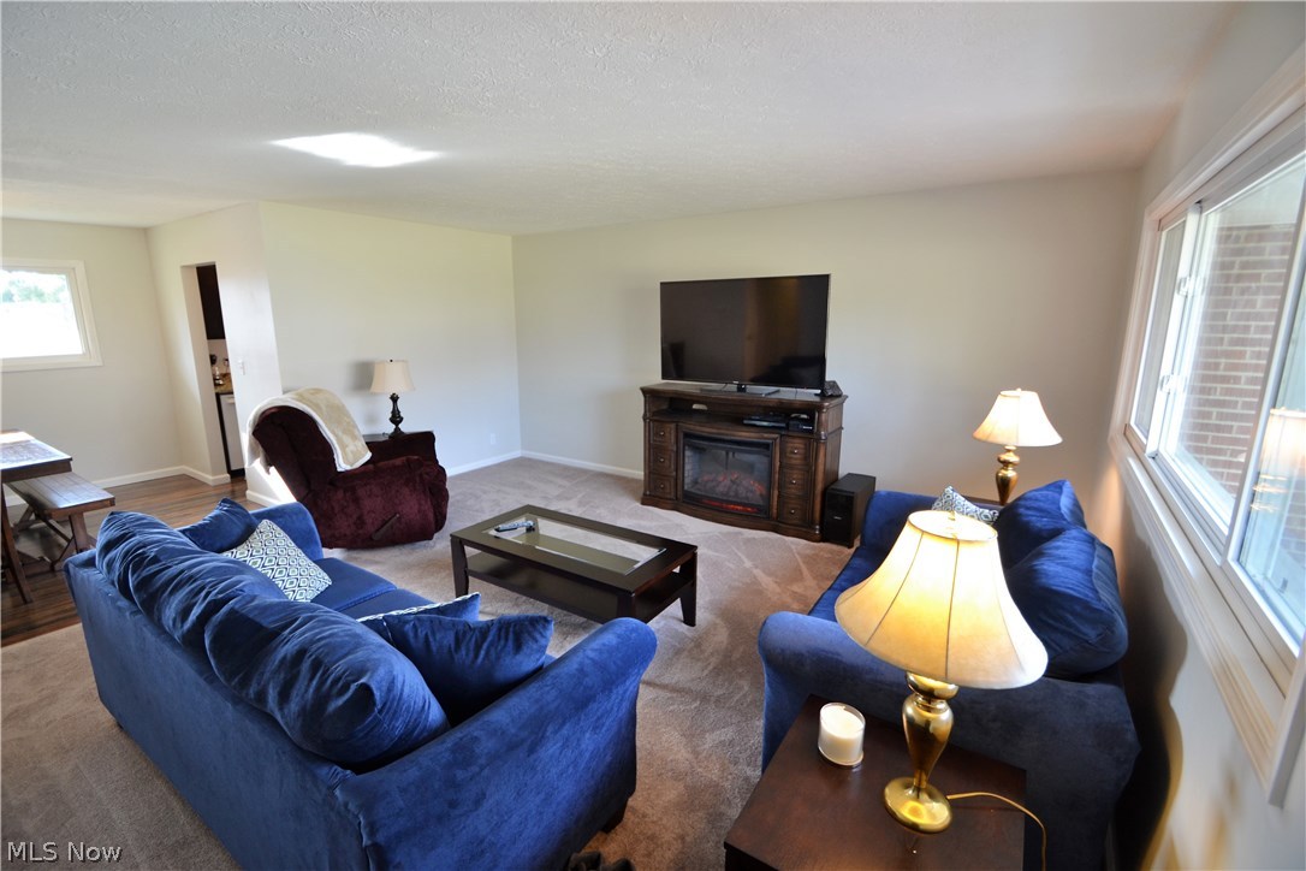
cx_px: 653
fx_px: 544
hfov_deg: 100.4
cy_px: 436
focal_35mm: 15
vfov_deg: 77.3
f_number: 3.5
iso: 200
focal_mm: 10
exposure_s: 1/15
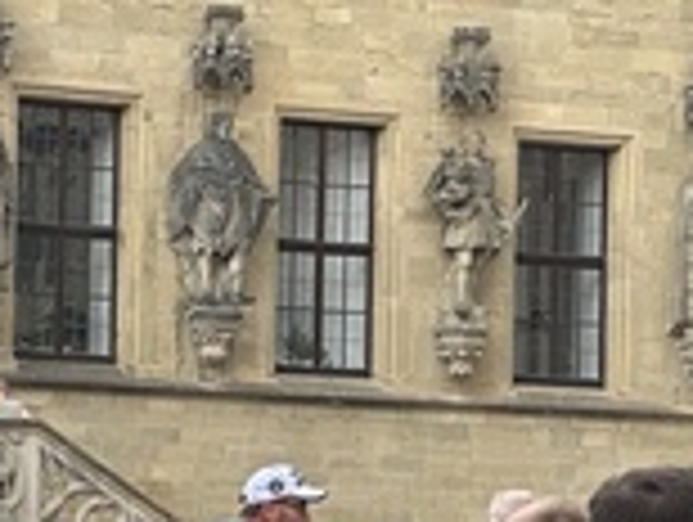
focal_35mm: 266
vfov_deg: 5.6
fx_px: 5334
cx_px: -155
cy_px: 684
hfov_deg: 7.4
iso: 32
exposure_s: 1/178
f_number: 2.8
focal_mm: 9
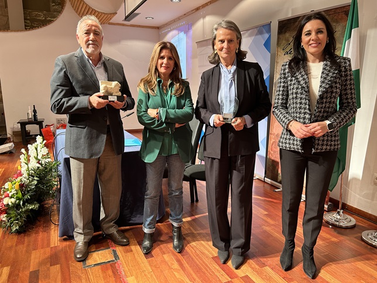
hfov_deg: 67.3
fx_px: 283
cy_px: 142
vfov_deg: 53.1
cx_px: 188
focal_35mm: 26
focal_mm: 5.7
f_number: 1.5
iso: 125
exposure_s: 1/50
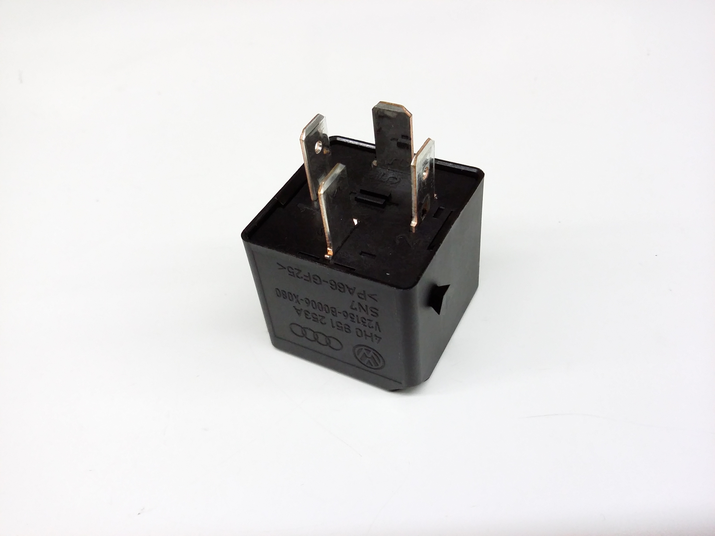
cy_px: 268
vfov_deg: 44.2
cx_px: 358
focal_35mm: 32
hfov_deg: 56.8
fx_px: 661
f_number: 2.4
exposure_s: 1/15
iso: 200
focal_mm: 3.4
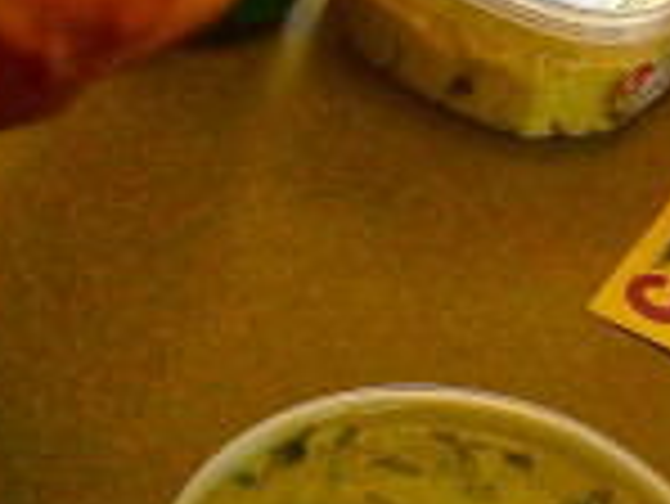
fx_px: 2576
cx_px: 944
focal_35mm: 133
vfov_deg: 10.4
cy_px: -428
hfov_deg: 14.1
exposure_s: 1/120
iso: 80
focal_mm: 4.12
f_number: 2.4
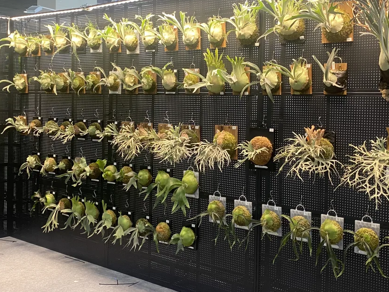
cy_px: 121
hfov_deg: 42.1
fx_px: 506
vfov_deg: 32.1
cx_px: 196
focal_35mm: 45
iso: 64
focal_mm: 4.25
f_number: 1.8
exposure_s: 1/50
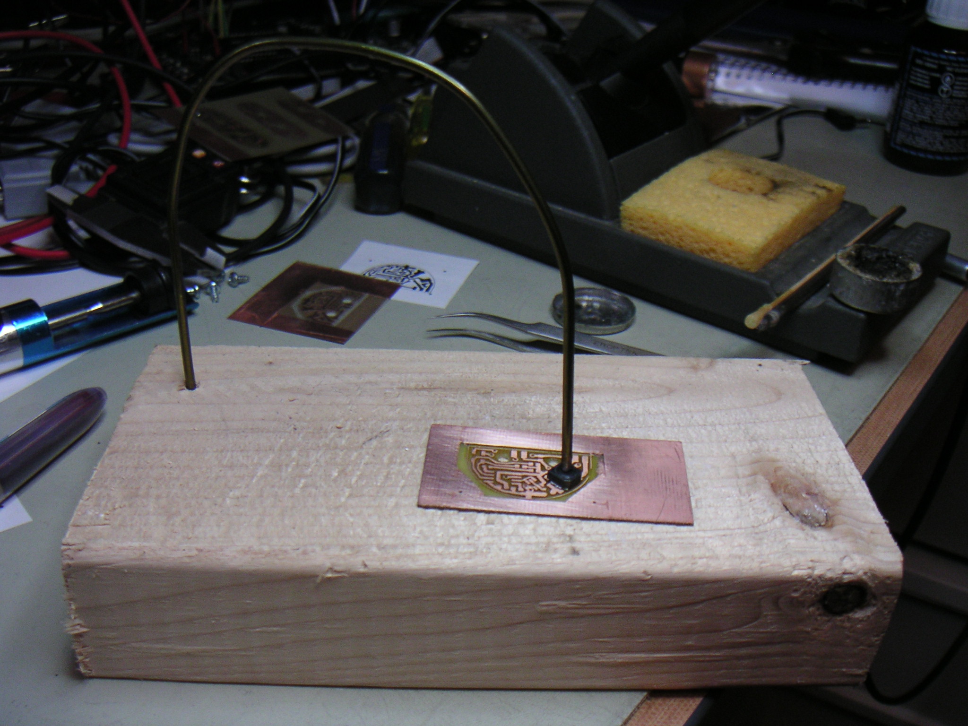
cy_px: 363
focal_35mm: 38
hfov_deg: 49.0
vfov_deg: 37.7
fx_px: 1063
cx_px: 484
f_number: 2.8
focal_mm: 6
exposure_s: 1/45
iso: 80
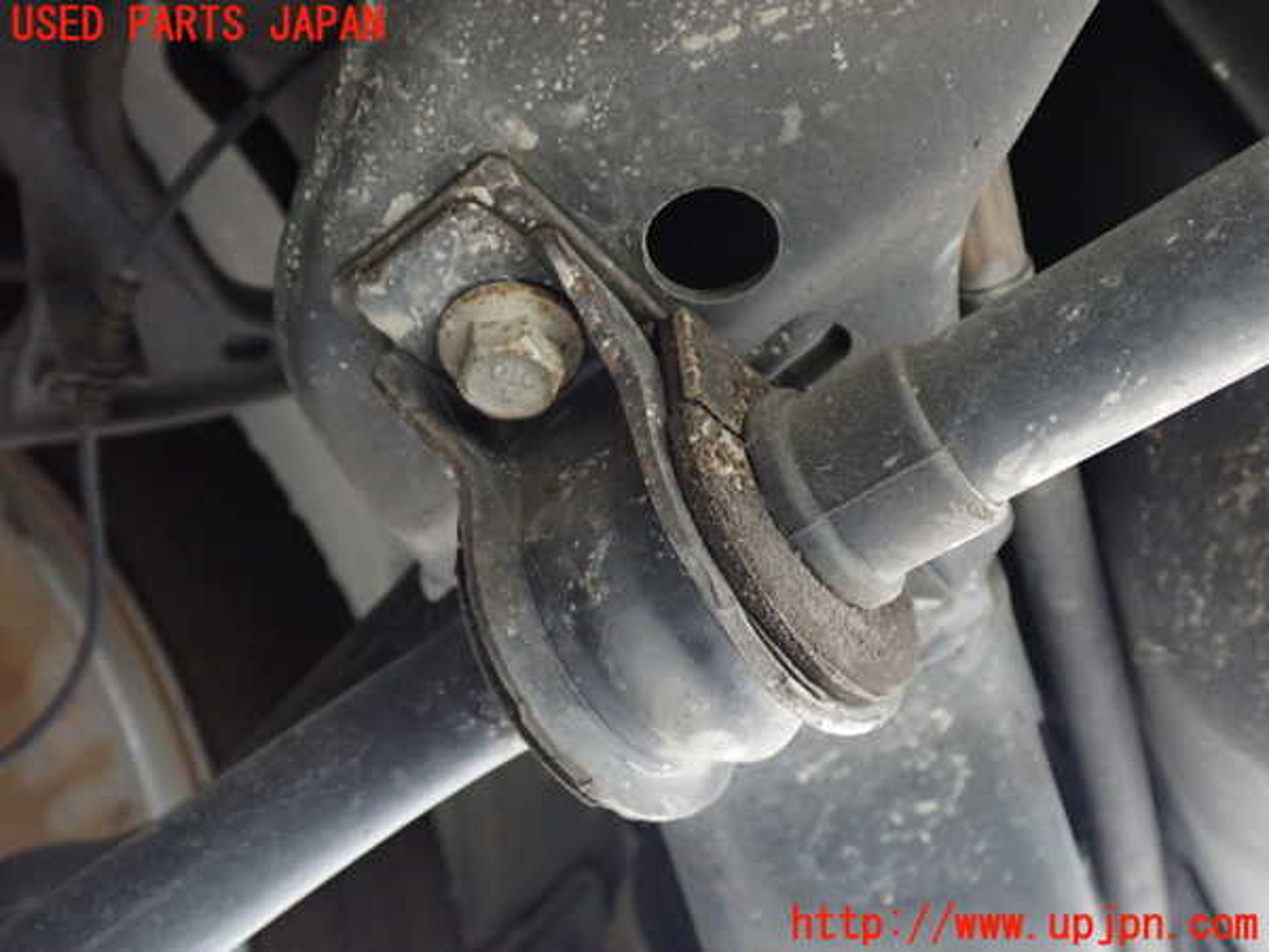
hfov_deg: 51.4
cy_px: 476
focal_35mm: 36
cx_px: 634
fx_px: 1320
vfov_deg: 39.7
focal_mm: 6.37
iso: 800
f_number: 2.5
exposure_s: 1/15
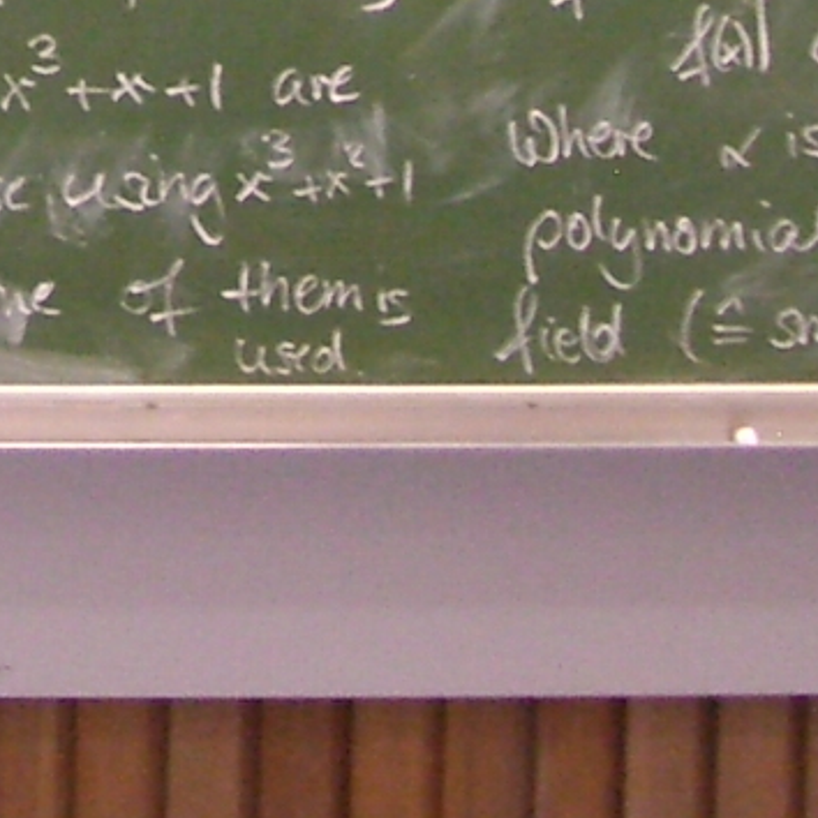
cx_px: -744
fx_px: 4786
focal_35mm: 179
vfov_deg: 9.3
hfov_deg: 9.2
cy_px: -714
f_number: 2.6
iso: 200
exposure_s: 1/13
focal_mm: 5.8
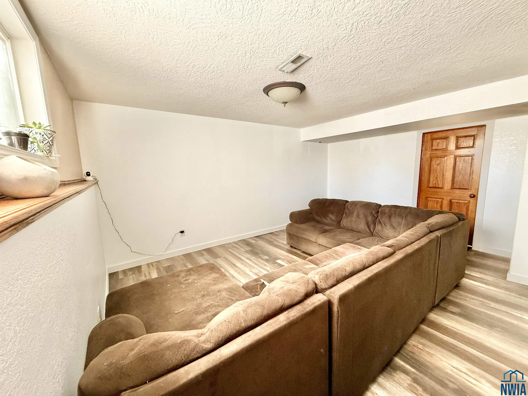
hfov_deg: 102.1
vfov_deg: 85.7
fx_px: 214
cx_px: 264
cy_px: 198
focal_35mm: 14
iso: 320
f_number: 2.2
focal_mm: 2.22
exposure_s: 1/99
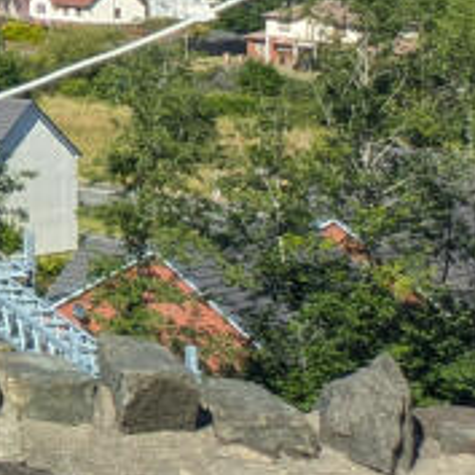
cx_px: -851
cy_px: -291
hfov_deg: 10.5
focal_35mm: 128
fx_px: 1987
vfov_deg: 12.7
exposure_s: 1/1247
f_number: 1.89
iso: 51
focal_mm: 5.43
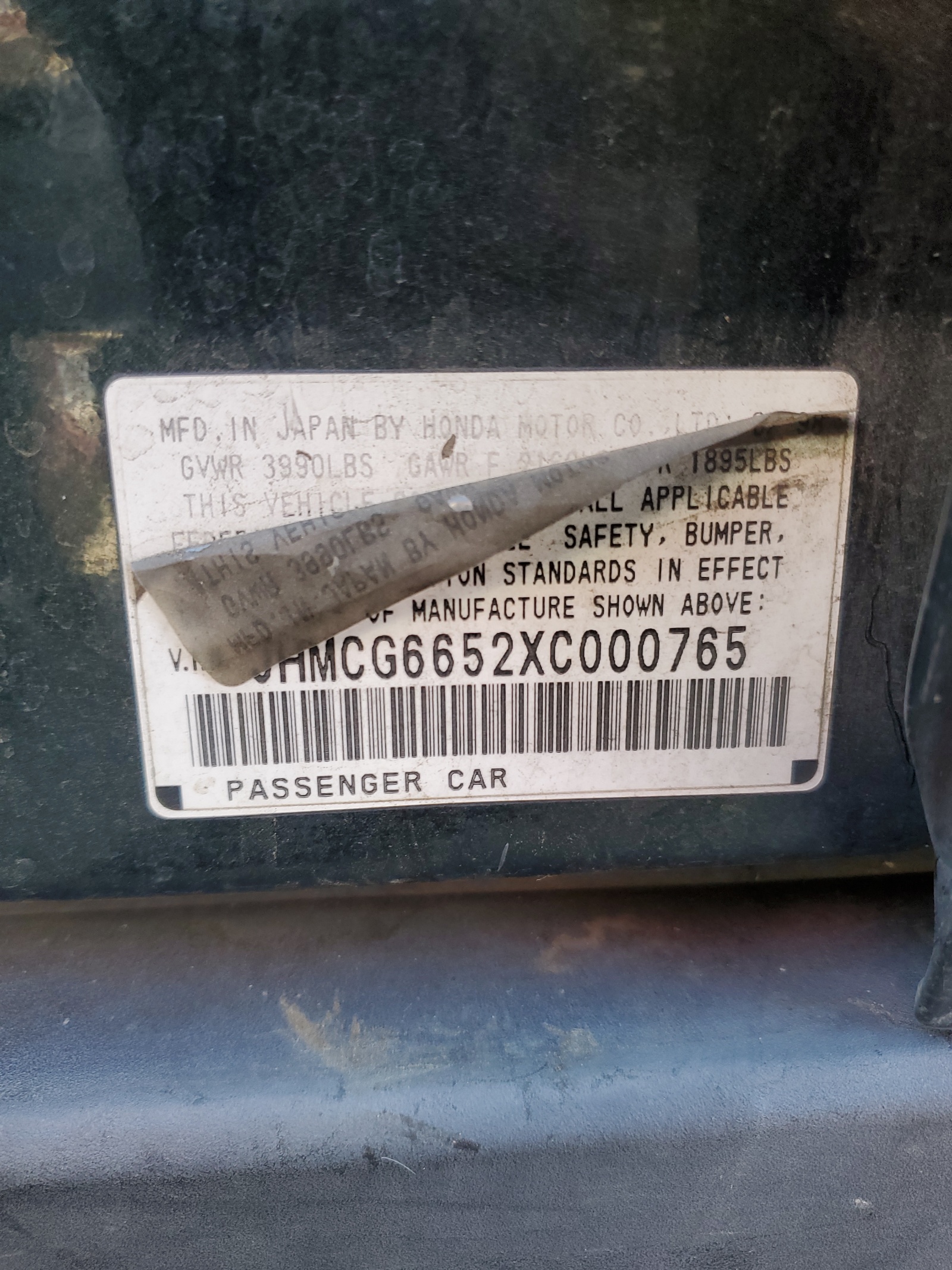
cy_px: 635
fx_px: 953
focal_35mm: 26
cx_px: 476
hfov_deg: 53.1
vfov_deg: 67.3
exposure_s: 1/120
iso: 61
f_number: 1.5
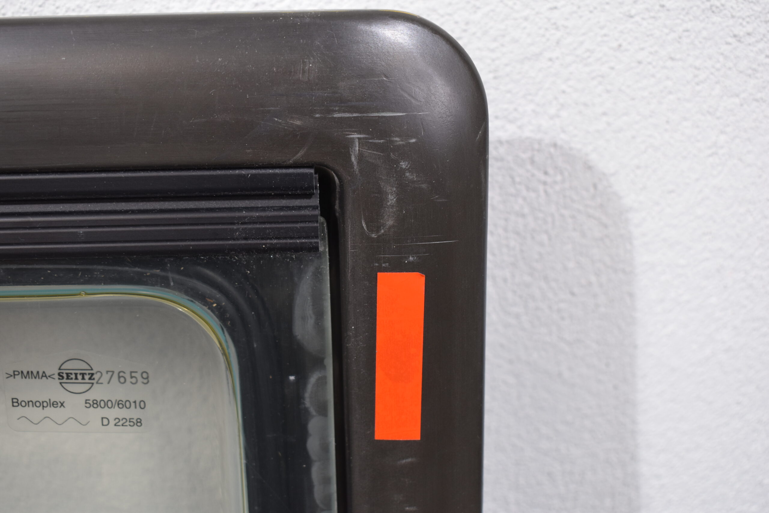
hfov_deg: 43.6
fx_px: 961
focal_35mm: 45
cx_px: 384
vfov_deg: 29.9
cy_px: 256
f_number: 5.6
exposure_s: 1/60
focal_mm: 30
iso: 500
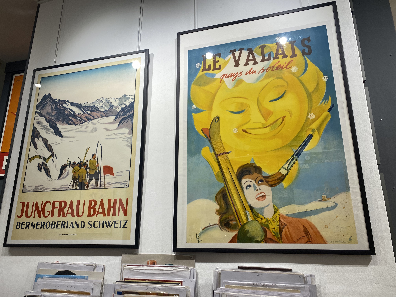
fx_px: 297
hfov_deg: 67.3
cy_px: 148
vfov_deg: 53.1
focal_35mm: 26
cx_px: 198
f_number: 1.8
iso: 40
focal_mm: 4.25
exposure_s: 1/100
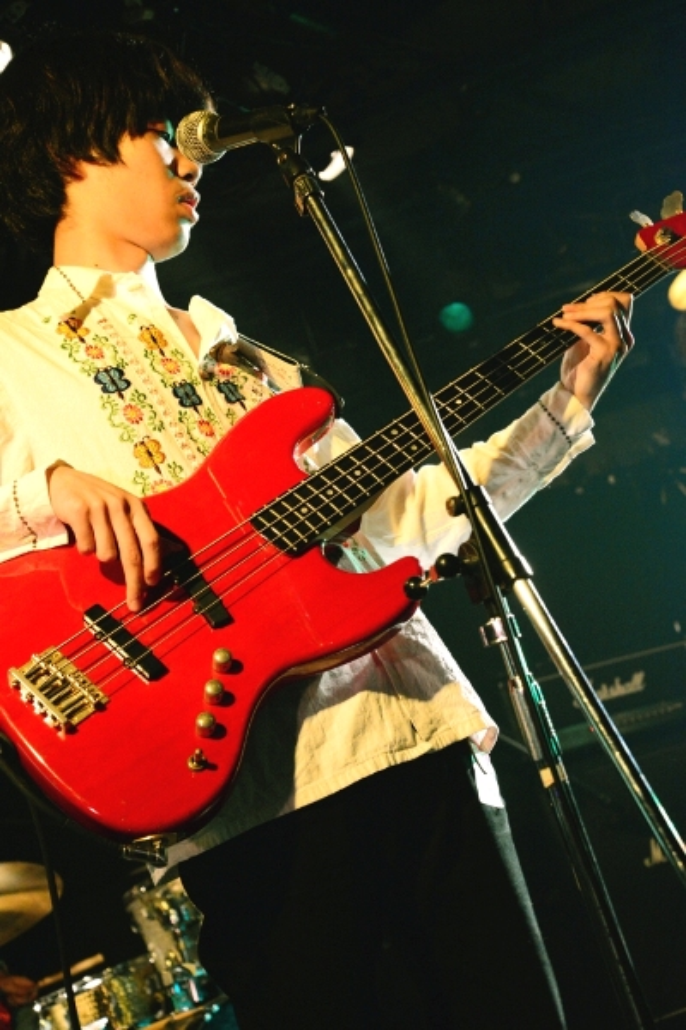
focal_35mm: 62
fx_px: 1772
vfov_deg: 32.4
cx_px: 343
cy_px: 515
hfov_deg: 21.9
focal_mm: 62
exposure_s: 1/50
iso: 6400
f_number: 5.6
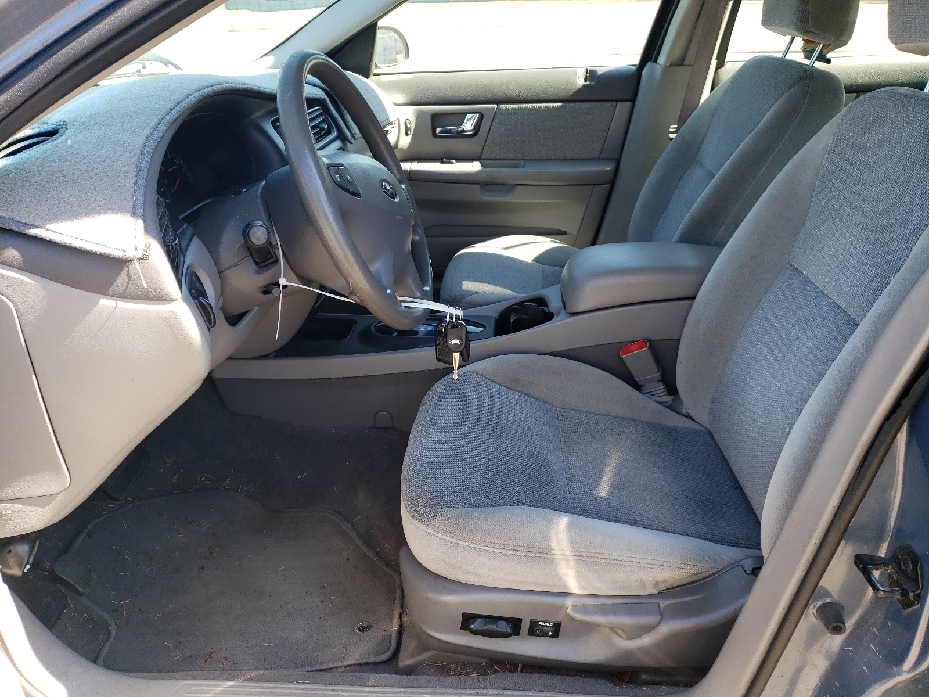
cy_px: 348
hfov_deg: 67.3
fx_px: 698
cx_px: 464
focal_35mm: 26
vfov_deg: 53.1
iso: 50
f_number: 1.5
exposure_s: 1/213
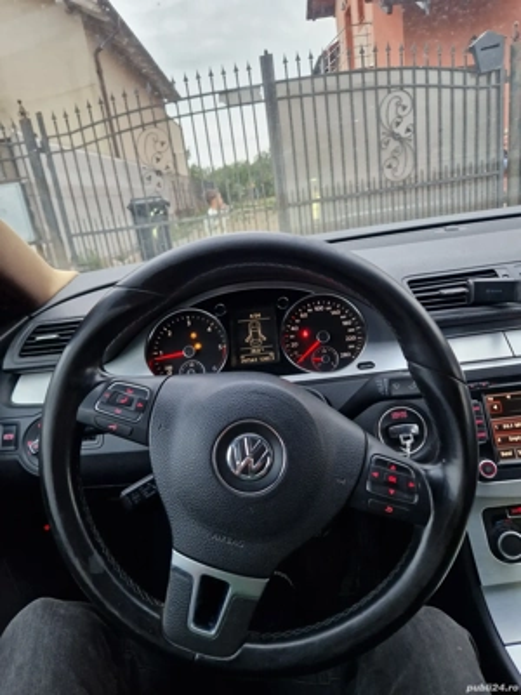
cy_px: 348
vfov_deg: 73.9
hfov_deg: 58.9
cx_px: 260
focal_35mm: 23
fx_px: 462
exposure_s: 1/100
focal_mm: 5.4
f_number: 1.8
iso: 400
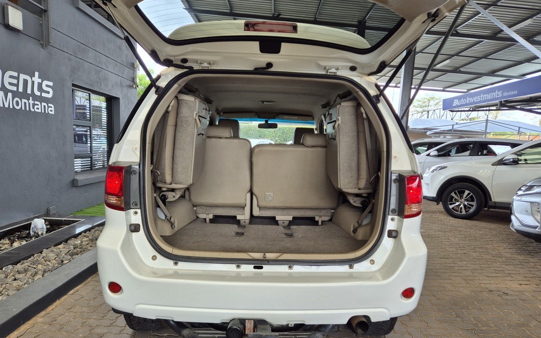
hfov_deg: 72.6
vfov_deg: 49.1
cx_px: 270
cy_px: 196
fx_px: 369
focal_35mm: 25
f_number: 1.8
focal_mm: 5.4
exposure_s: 1/206
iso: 25
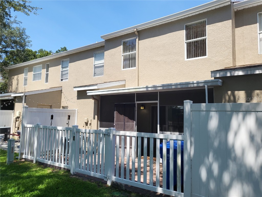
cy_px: 98
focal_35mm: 26
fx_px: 197
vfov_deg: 53.1
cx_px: 131
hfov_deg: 67.3
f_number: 1.8
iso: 50
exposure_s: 1/1623
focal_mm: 4.25
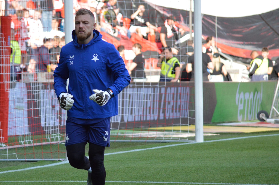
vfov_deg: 3.9
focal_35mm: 355
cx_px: 81
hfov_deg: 5.8
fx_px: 2747
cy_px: 94
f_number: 5
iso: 800
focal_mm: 165
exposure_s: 1/1000
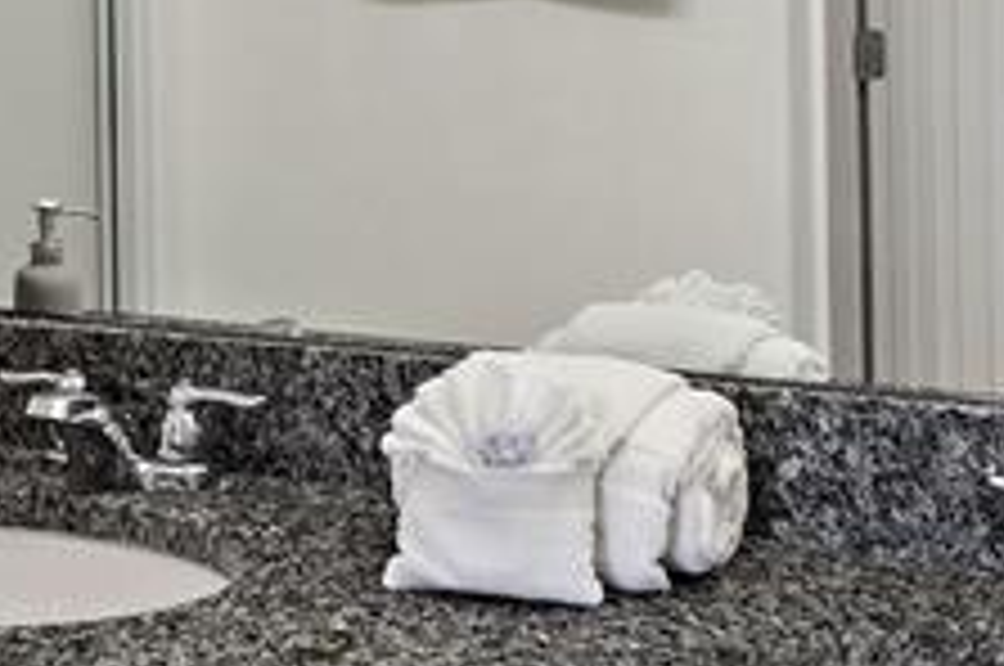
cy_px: -32
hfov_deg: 29.0
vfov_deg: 19.0
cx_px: 315
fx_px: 1922
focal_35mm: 69
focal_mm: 10
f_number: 4.5
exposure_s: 1/5
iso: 400
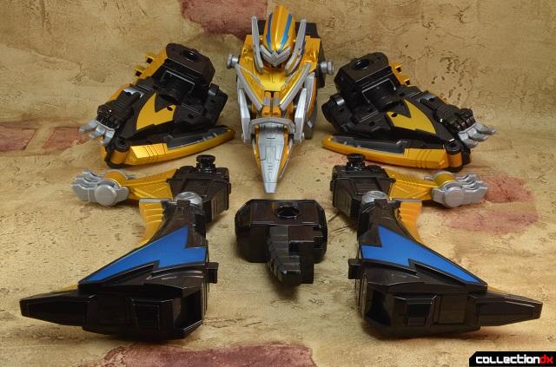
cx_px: 278
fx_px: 786
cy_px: 184
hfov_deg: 39.0
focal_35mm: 51
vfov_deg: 26.3
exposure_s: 1
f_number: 25
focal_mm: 34
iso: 100
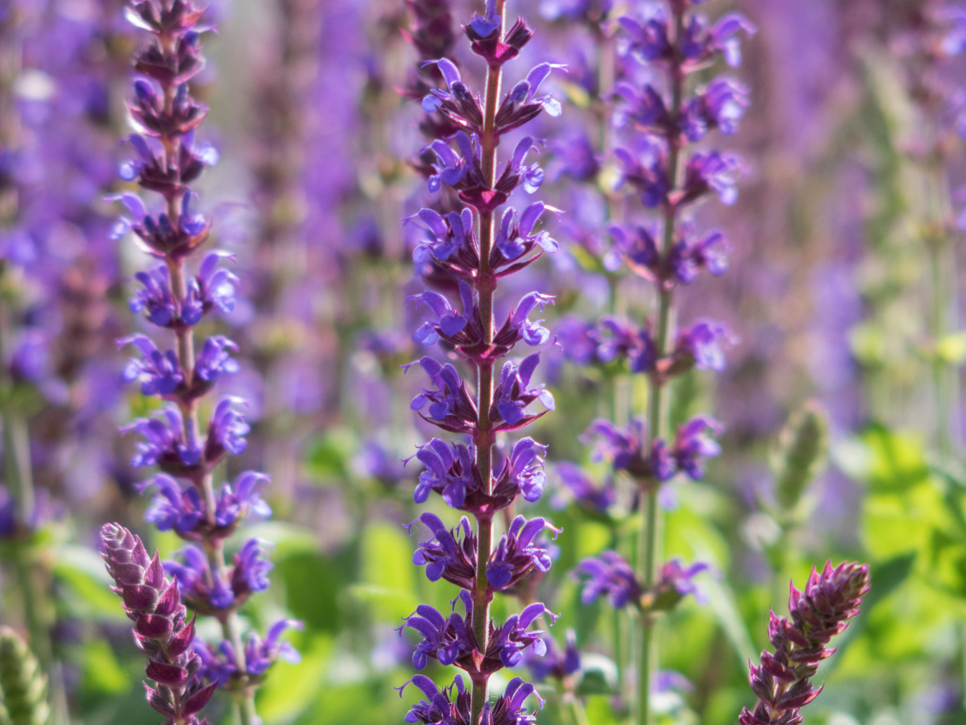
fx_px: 7535
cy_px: 362
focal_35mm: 270
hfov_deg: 7.3
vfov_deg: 5.5
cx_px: 483
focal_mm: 56.7
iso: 100
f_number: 3.2
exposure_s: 1/640
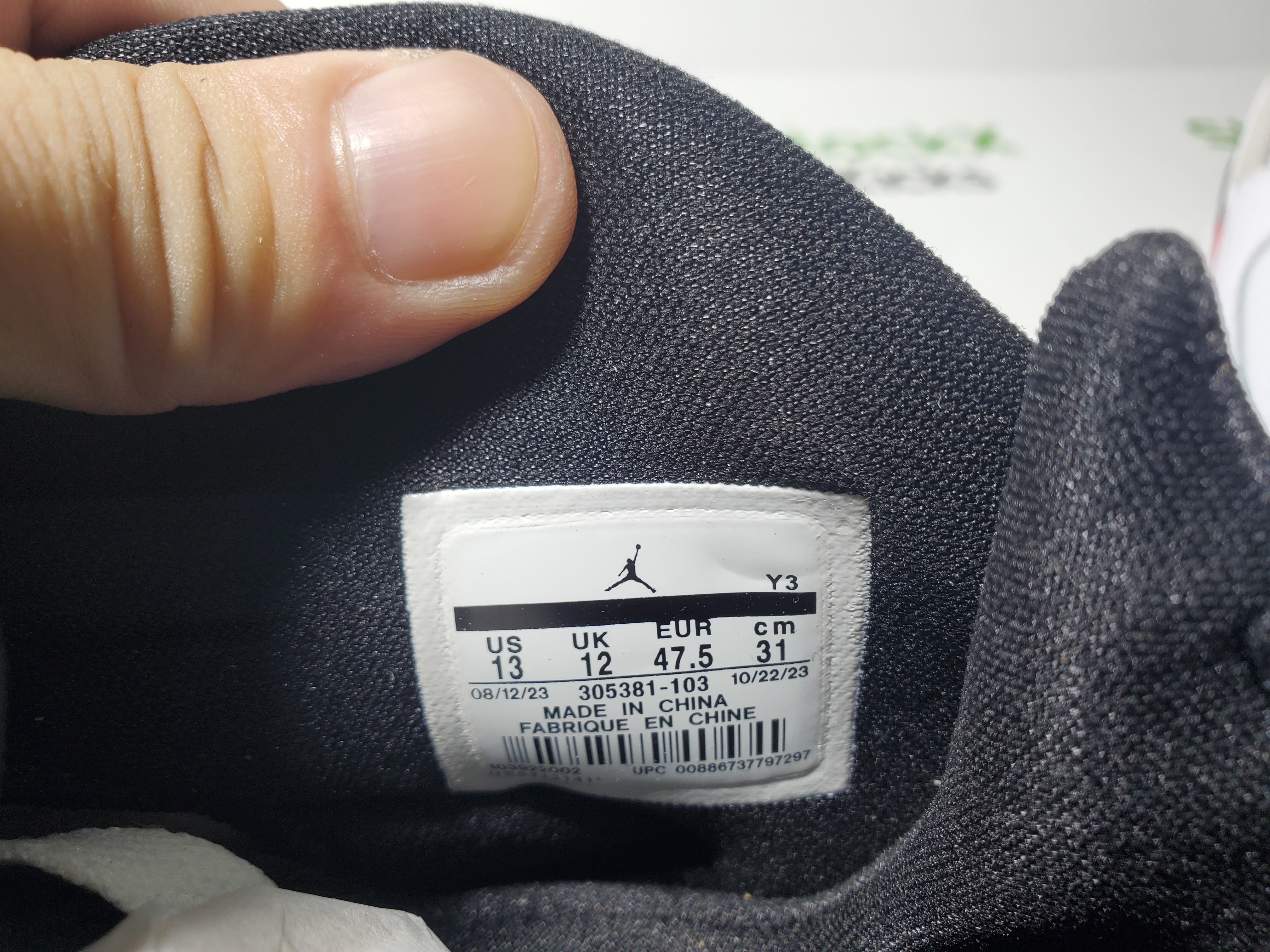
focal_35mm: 26
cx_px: 635
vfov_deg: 53.1
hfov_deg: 67.3
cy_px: 476
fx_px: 954
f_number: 2.4
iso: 50
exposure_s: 1/100
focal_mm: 4.3
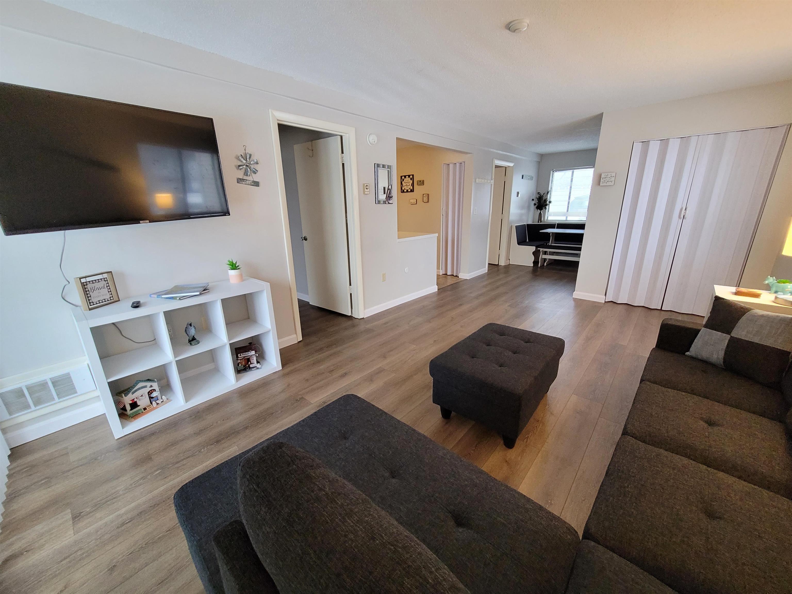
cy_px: 297
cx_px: 396
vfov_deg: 89.9
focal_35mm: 13
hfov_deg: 106.2
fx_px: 297
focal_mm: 1.74
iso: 250
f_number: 2.2
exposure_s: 1/59
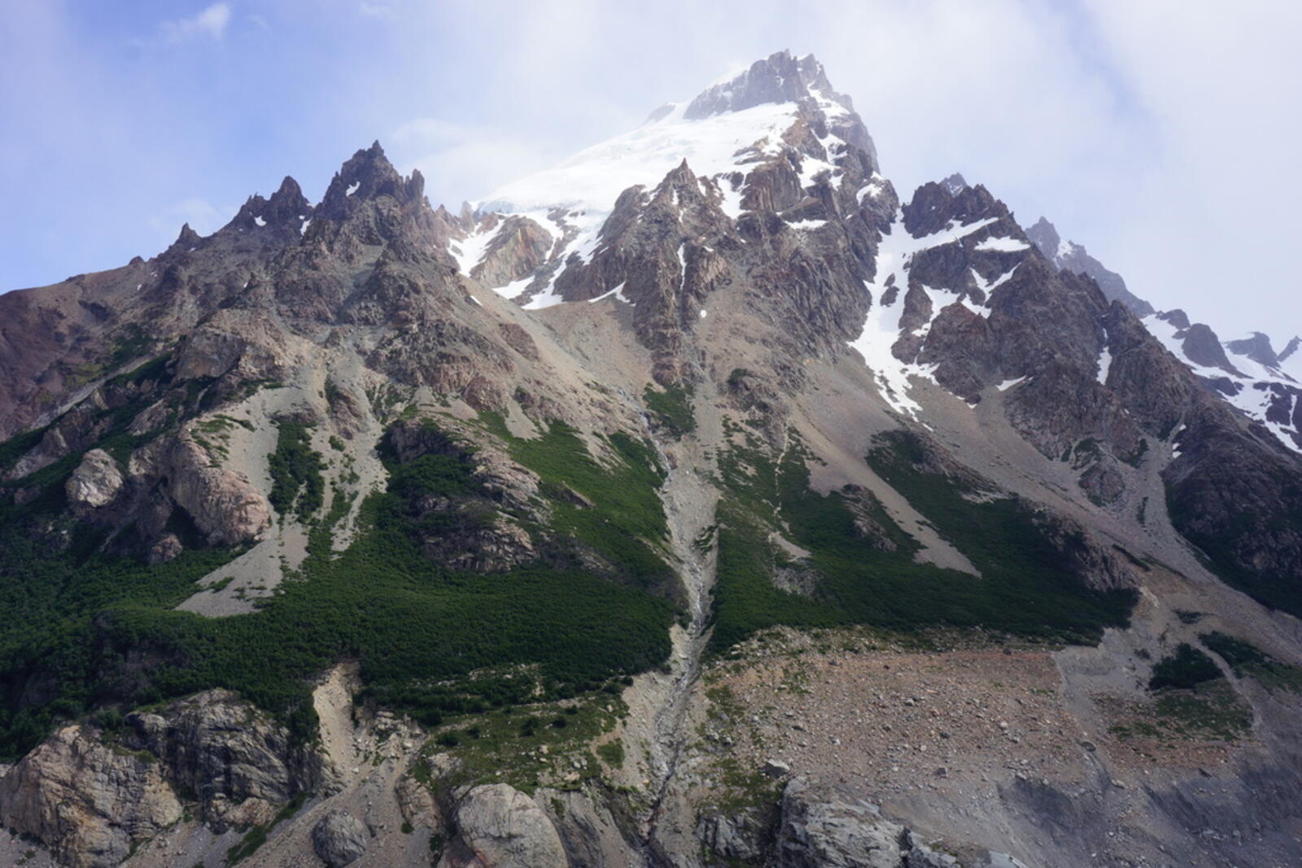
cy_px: 434
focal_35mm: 40
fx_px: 1447
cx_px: 651
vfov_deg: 33.4
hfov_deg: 48.5
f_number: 13
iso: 100
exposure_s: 1/100
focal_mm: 27
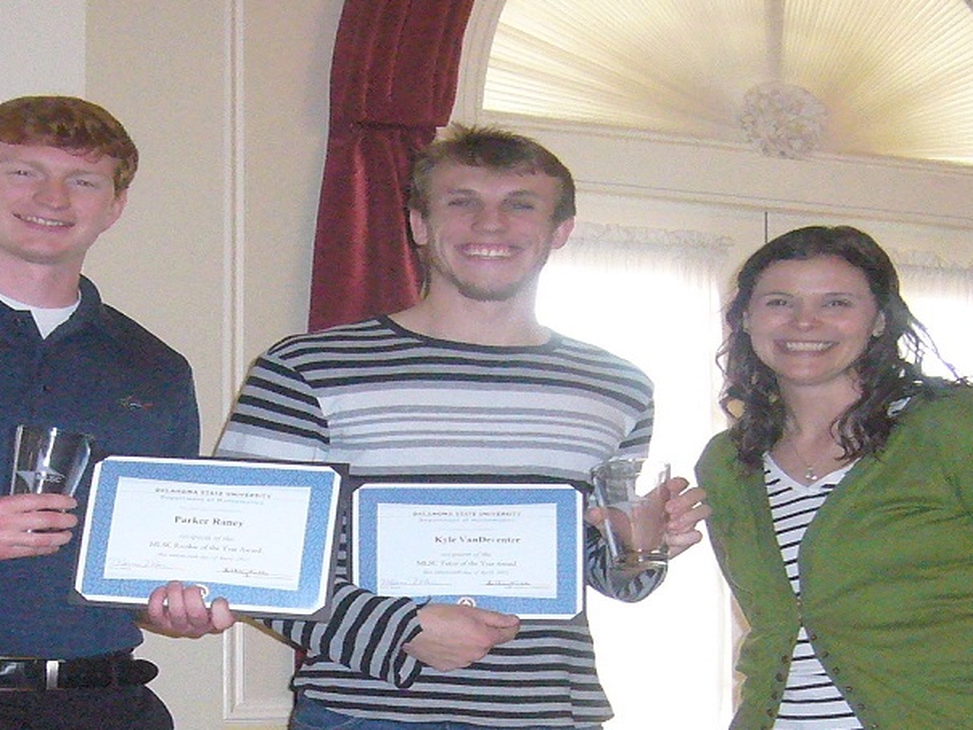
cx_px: 188
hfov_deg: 25.8
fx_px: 2080
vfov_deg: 19.7
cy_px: 608
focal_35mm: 74
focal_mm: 5.8
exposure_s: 1/60
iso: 400
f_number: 2.8
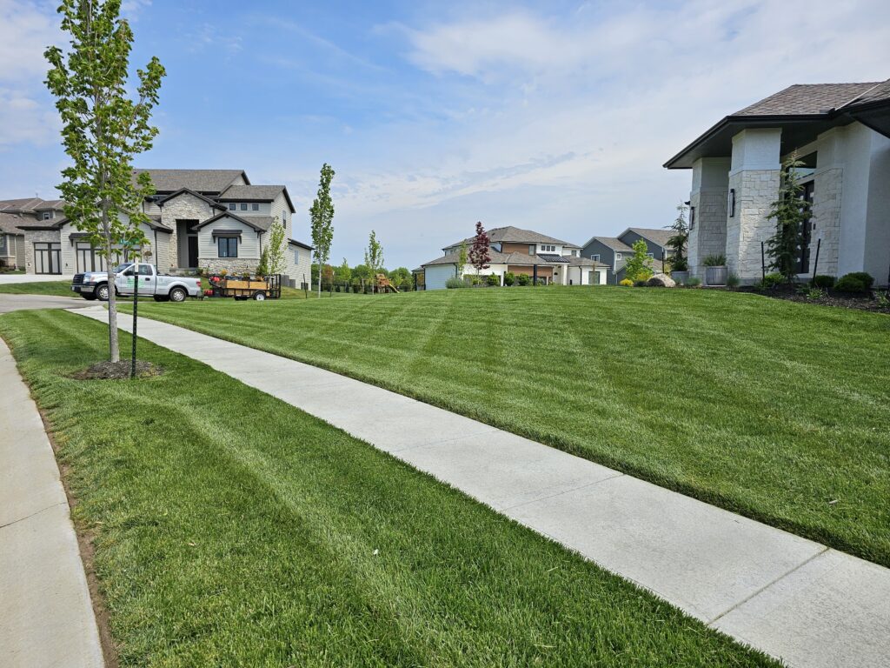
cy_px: 334
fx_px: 591
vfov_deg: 58.9
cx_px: 445
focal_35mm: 23
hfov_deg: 73.9
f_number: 1.7
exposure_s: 1/1472
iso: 10
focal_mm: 6.3
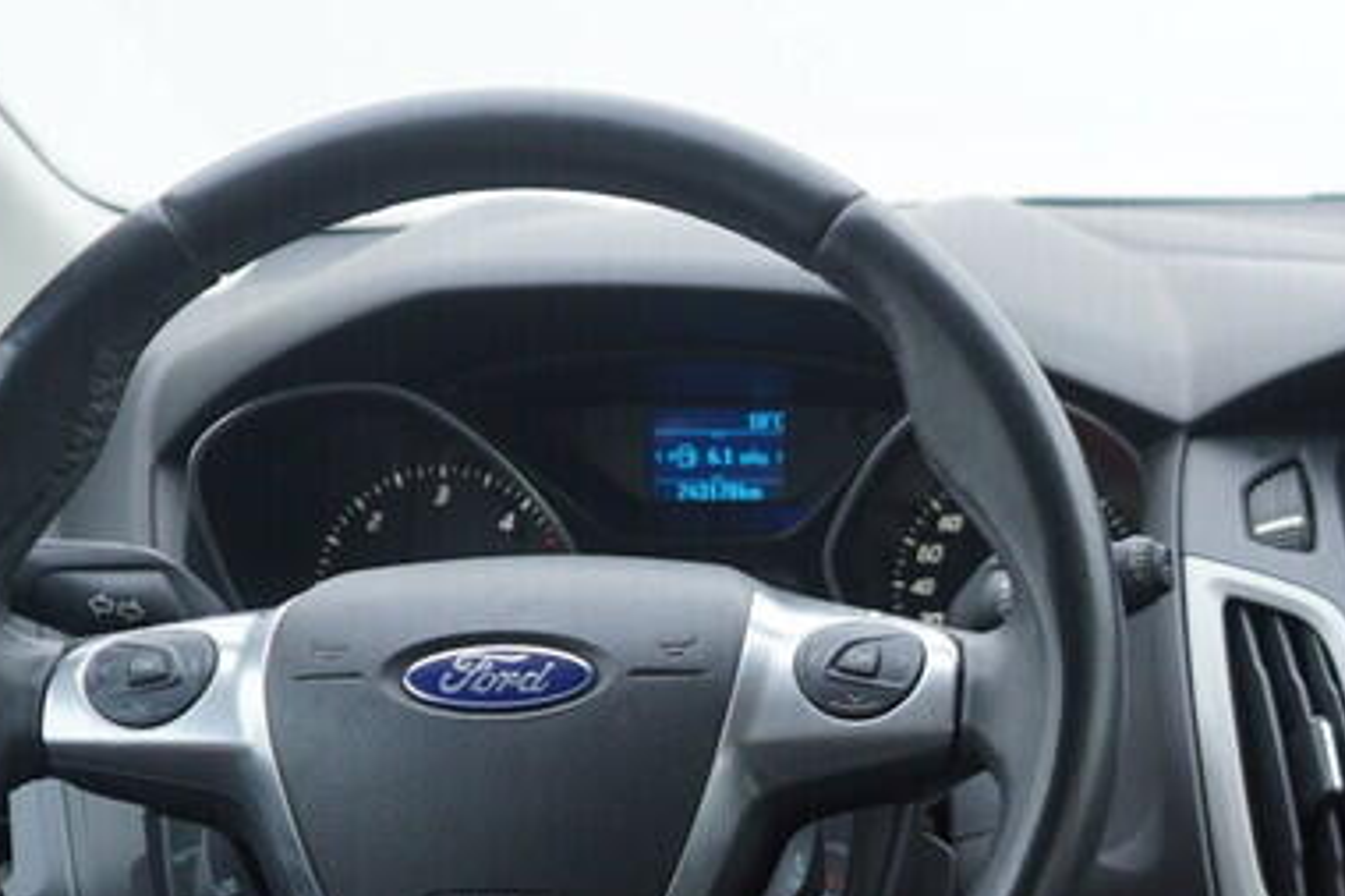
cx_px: 1646
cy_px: 852
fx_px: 3622
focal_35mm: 97
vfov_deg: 13.9
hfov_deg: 19.7
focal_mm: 24
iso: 125
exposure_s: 1/40
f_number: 2.8
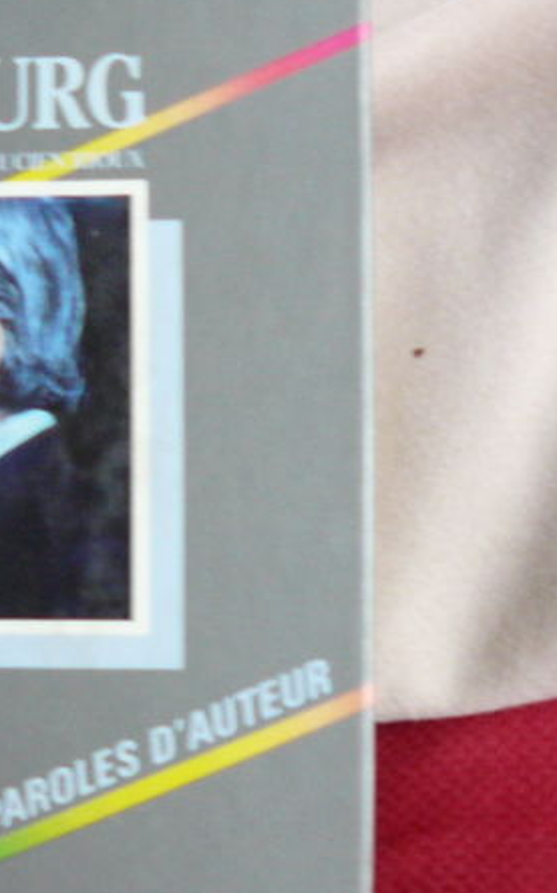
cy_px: 356
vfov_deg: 24.1
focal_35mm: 86
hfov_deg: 14.8
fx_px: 2091
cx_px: -60
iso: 200
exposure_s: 1/8
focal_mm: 6
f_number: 2.8
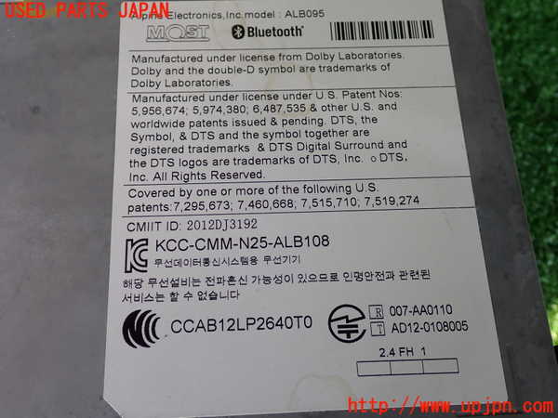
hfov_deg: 51.4
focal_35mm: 36
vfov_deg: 39.7
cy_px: 209
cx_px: 279
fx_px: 580
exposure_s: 1/125
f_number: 2.5
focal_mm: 6.37
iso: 160
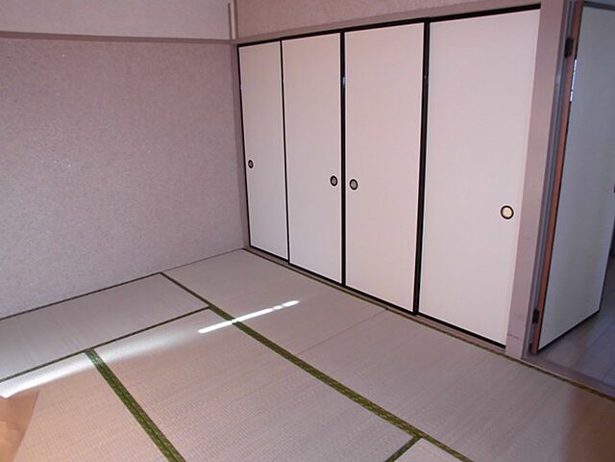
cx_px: 308
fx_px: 462
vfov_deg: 53.1
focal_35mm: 26
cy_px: 231
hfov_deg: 67.3
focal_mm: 4.6
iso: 100
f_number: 3.5
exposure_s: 1/60
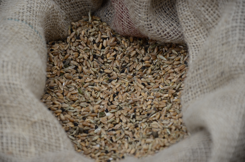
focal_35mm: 158
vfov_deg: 8.7
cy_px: 81
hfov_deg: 13.1
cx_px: 122
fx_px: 1070
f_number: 5.6
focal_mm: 105
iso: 400
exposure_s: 1/160
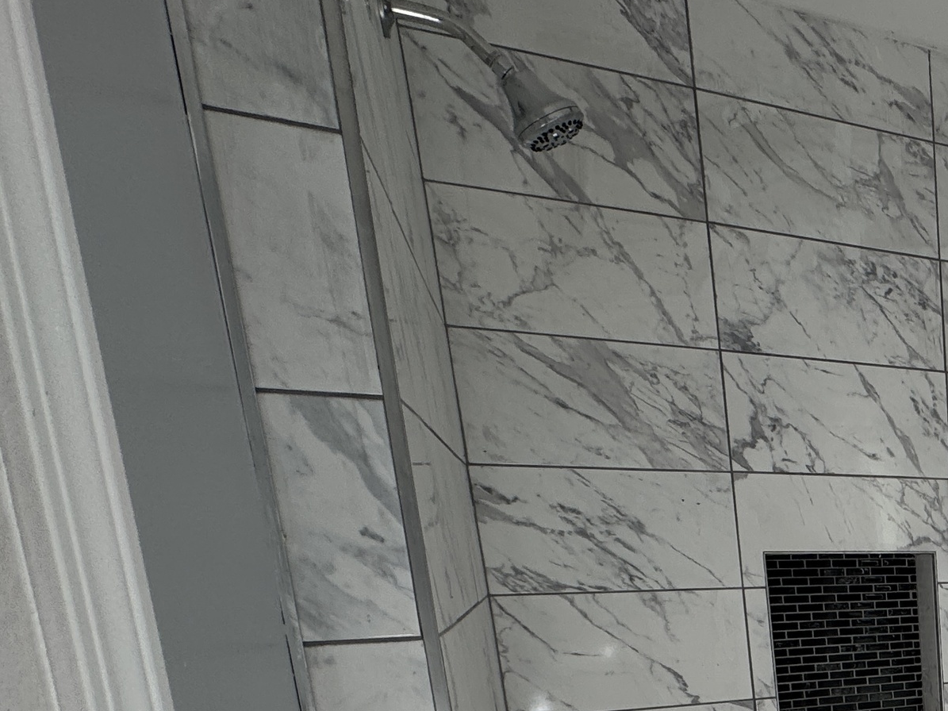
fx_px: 986
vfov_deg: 35.2
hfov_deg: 36.9
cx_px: 1180
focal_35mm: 36
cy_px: 740
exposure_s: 1/126
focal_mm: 2.22
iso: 40
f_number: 2.2
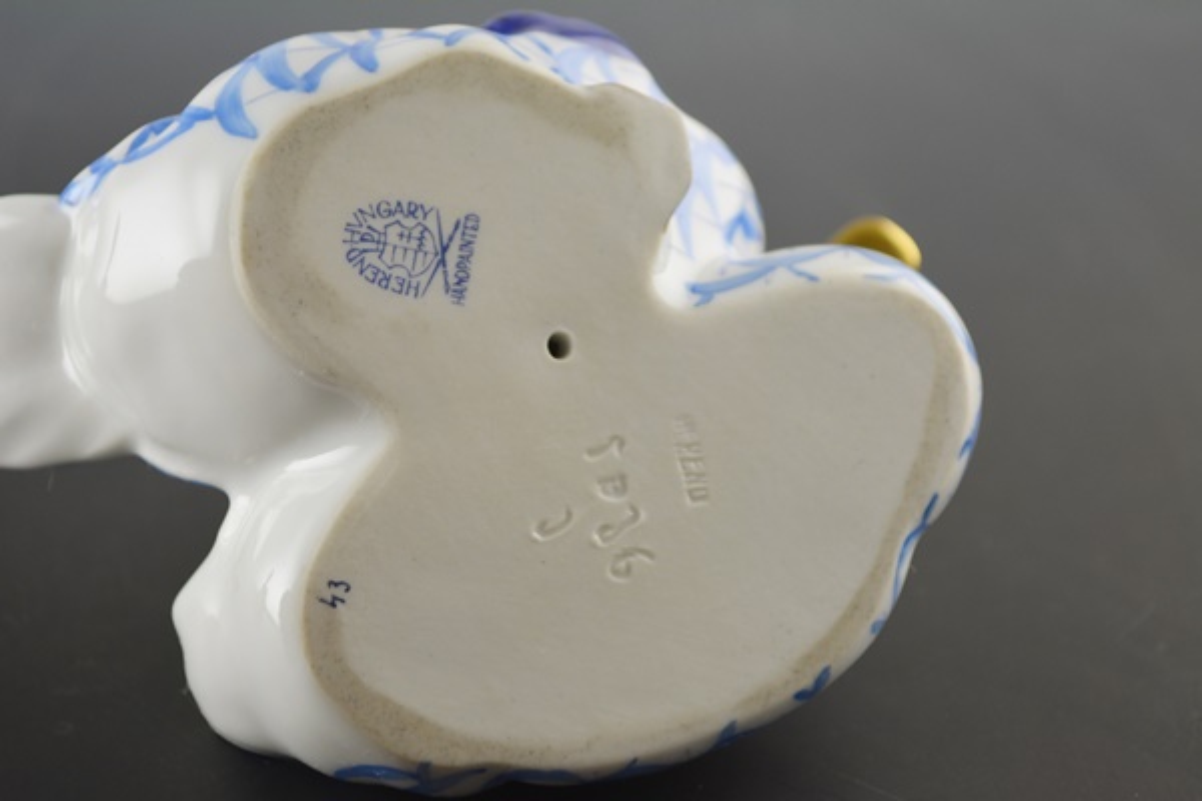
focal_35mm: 82
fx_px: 2754
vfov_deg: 16.6
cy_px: 400
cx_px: 601
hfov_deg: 24.6
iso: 400
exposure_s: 1/80
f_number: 5.6
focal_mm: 55
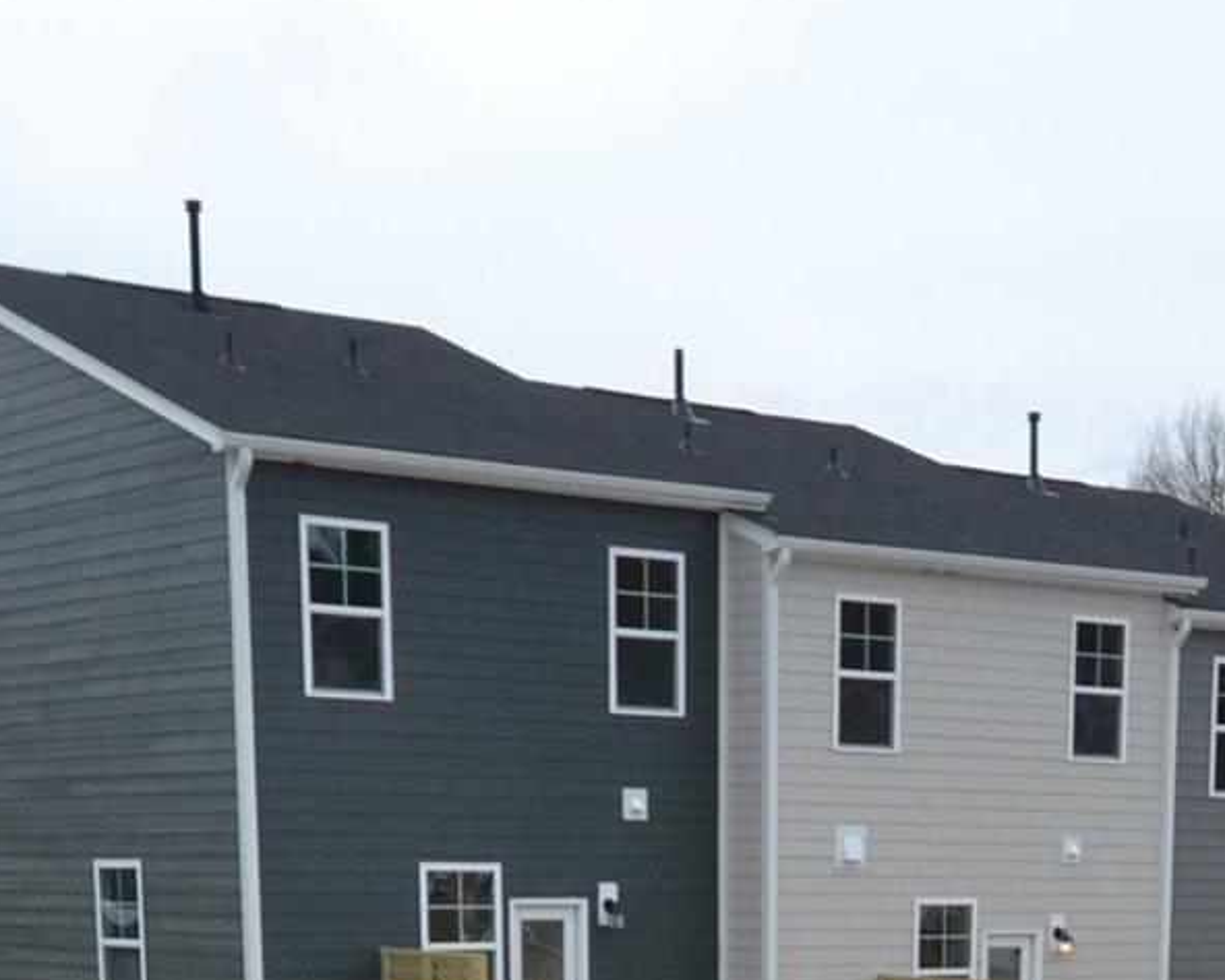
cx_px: 877
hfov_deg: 25.8
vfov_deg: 18.1
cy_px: 1573
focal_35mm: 73
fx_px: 2648
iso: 100
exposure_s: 1/250
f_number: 8
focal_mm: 10
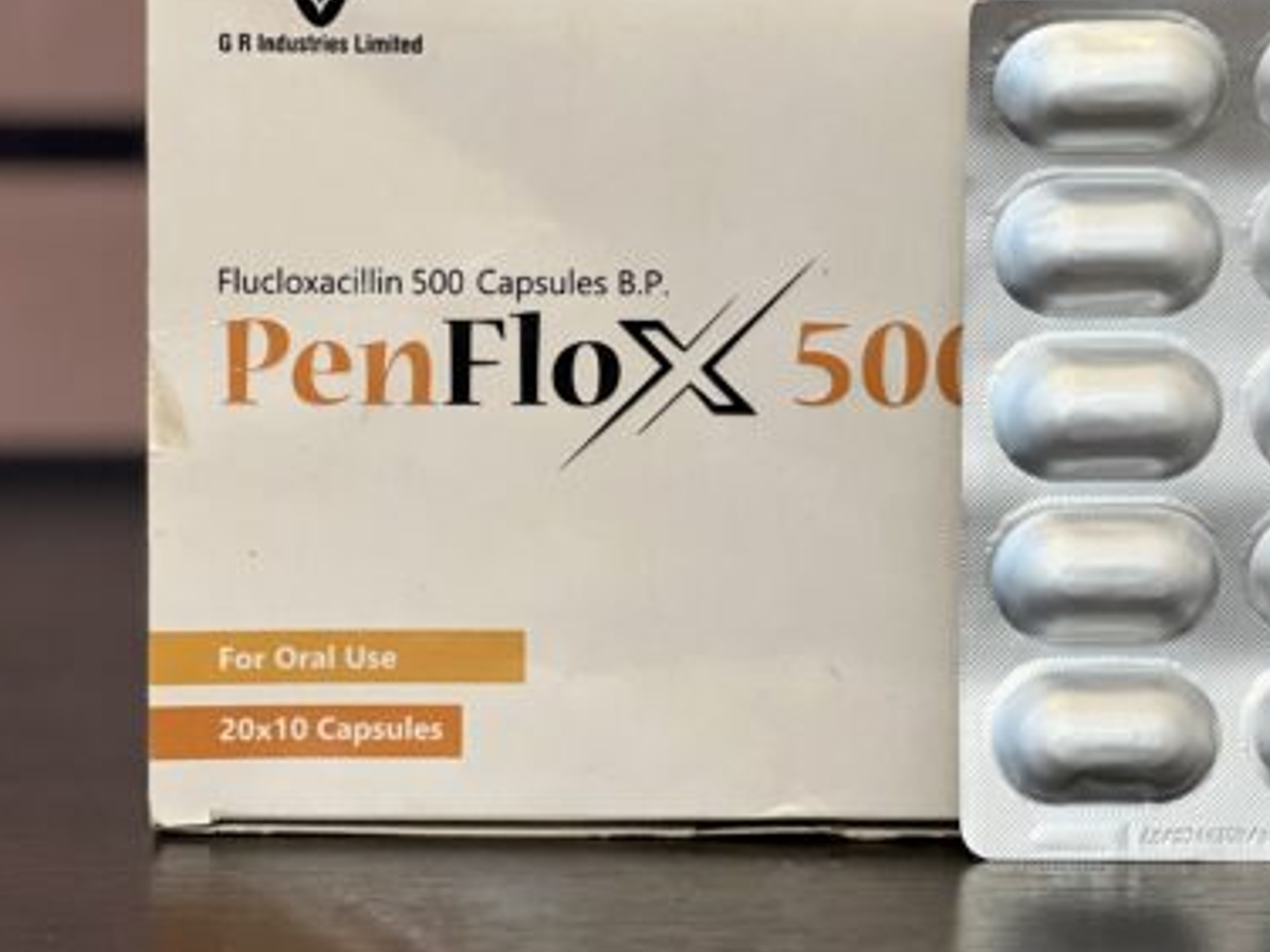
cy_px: 199
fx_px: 4513
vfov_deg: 12.0
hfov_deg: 16.0
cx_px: 817
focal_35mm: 123
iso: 320
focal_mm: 9
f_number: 2.8
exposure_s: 1/33
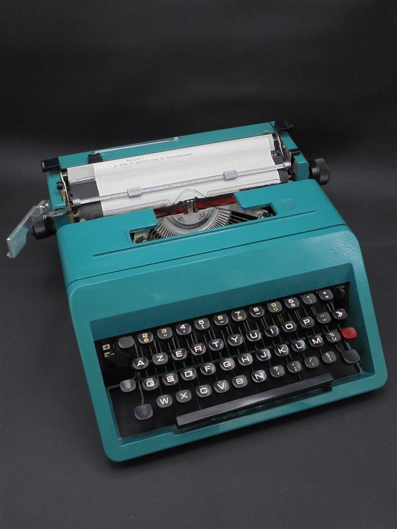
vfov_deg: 54.0
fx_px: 520
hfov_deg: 41.8
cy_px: 264
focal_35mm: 34
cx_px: 198
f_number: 4
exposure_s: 1/40
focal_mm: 6.1
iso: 100
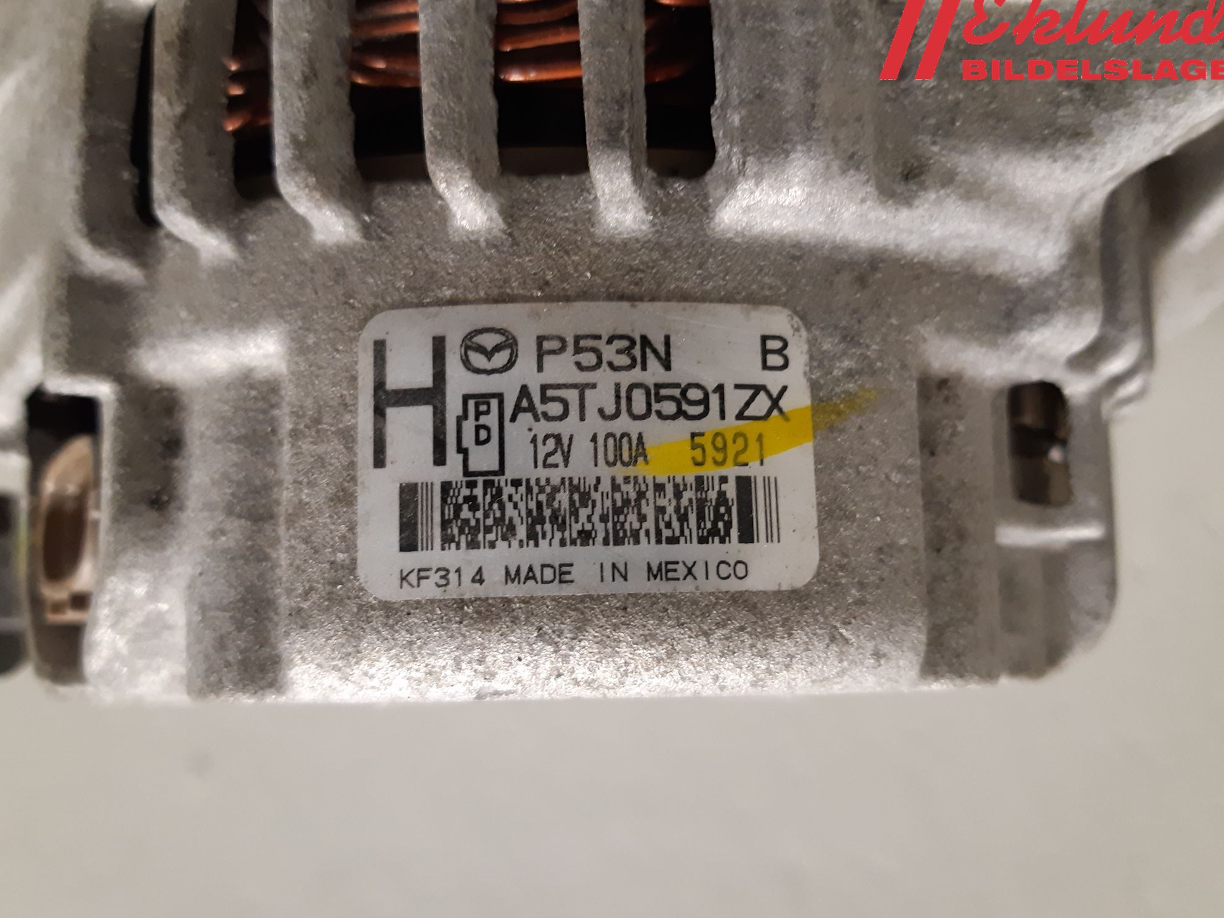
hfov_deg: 65.3
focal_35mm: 27
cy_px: 451
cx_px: 624
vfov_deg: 51.4
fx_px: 955
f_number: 1.7
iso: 200
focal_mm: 3.93
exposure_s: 1/25
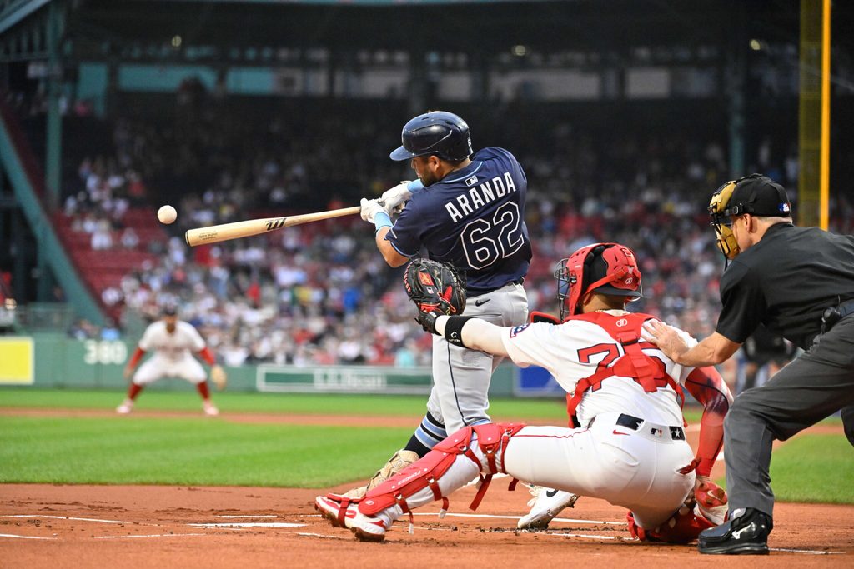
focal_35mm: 180
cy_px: 284
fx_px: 4270
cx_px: 427
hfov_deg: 11.4
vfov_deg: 7.6
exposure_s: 1/3200
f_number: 4
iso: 8000
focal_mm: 180
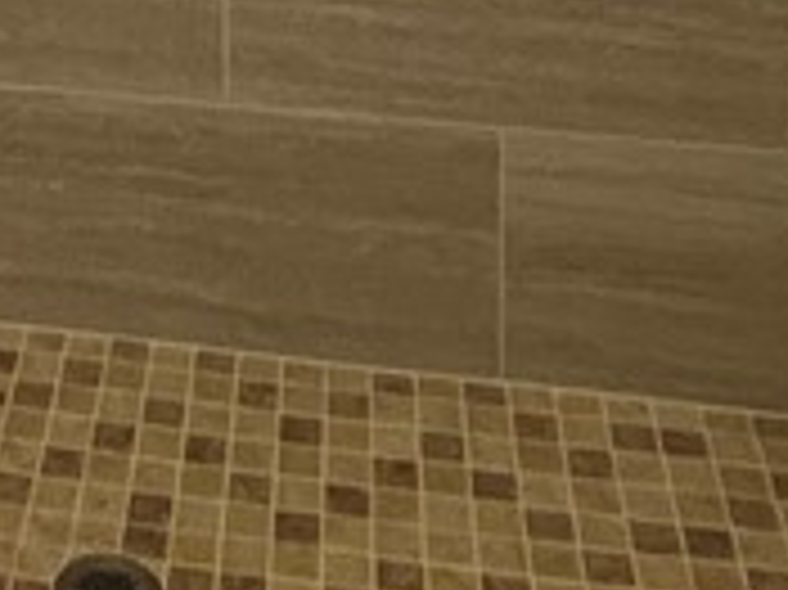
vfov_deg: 15.6
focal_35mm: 76
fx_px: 1729
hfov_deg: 23.8
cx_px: -117
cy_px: -567
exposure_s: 1/60
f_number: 1.8
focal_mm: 1.57
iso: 500
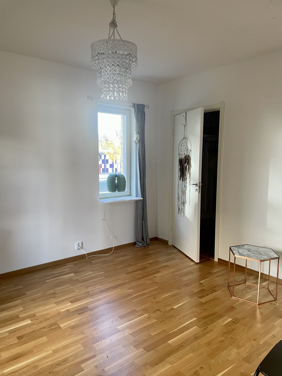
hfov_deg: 53.1
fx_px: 282
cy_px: 188
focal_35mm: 26
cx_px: 141
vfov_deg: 67.3
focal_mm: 4.2
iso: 80
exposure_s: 1/50
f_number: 1.6
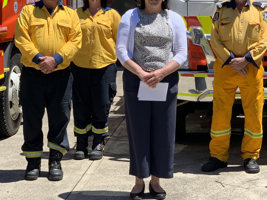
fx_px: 787
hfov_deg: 19.2
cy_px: 63
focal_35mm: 102
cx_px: 156
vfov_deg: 14.5
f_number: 2.4
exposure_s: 1/648
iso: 16
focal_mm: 6
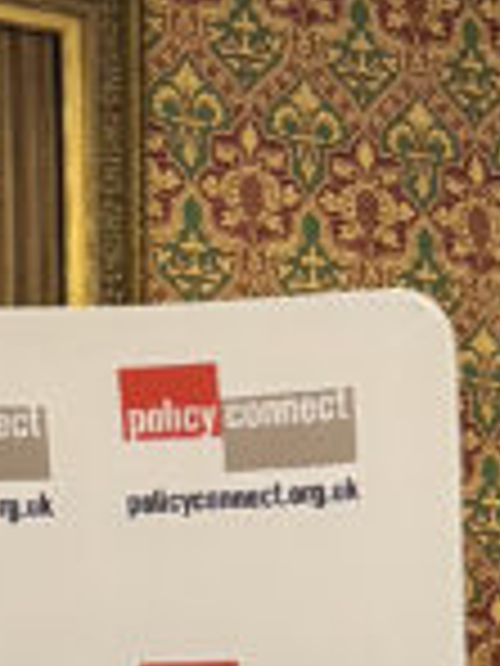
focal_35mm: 166
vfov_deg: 11.7
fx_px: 3197
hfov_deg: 8.9
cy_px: 706
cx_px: -68
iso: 640
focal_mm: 6.86
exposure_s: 1/60
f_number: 1.78
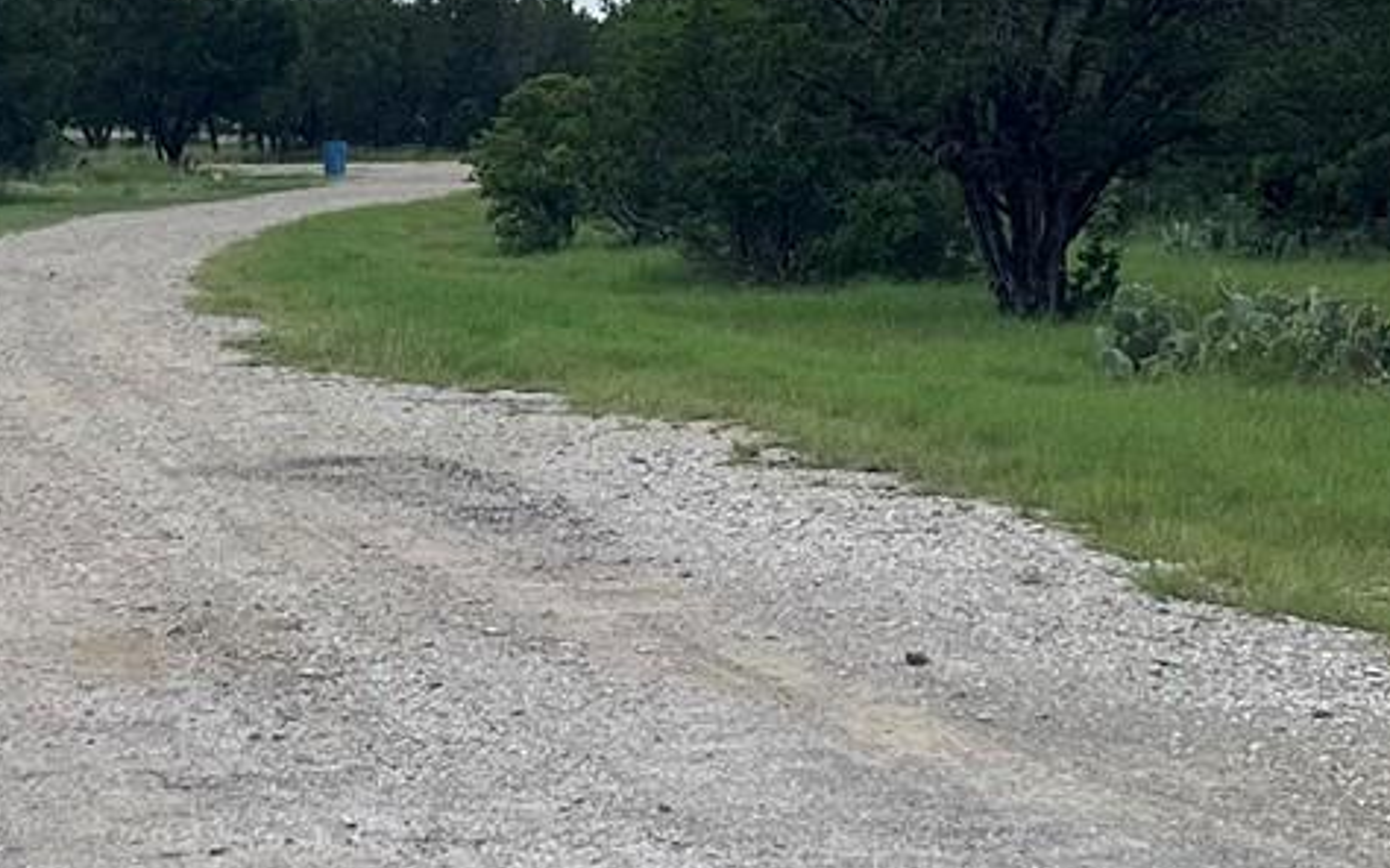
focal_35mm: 119
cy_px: 282
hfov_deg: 17.4
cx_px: 355
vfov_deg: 11.0
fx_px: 4507
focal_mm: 5.7
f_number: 1.5
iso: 50
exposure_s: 1/5587
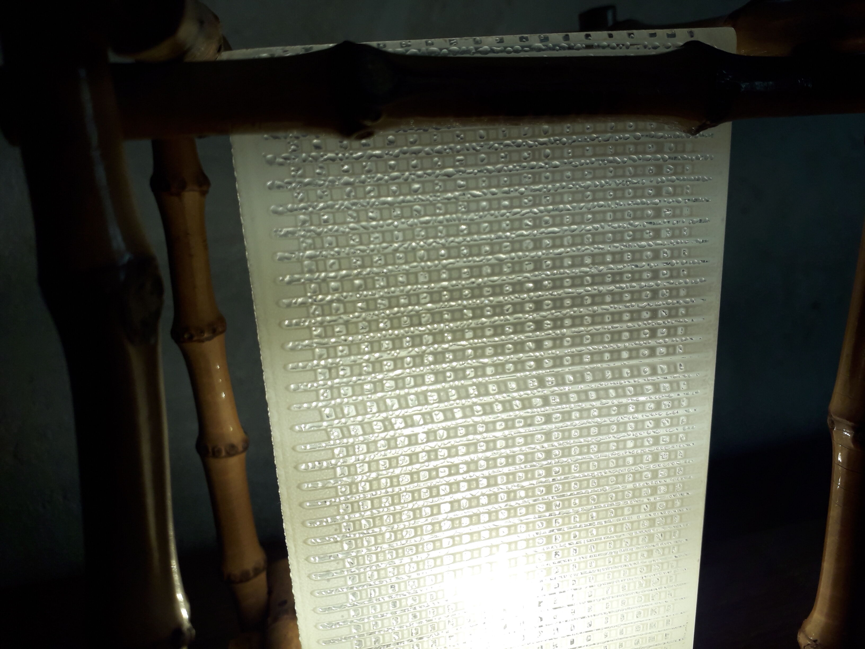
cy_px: 324
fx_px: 675
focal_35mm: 27
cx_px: 432
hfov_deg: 65.3
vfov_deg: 51.4
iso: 40
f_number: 1.9
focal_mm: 3.6
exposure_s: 1/404
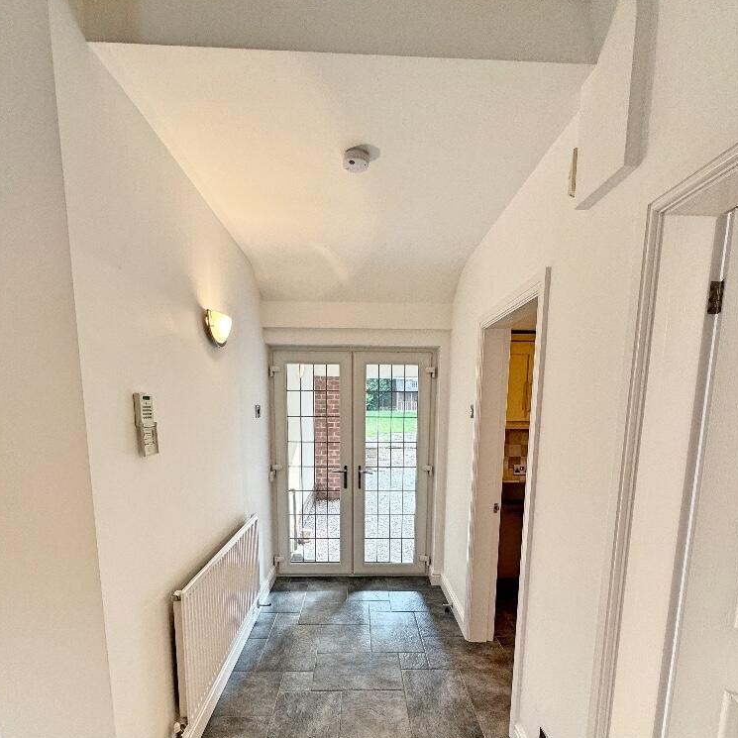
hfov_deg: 84.0
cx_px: 370
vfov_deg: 82.3
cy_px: 464
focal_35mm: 17
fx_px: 410
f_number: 2.2
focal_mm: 2.22
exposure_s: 1/100
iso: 200
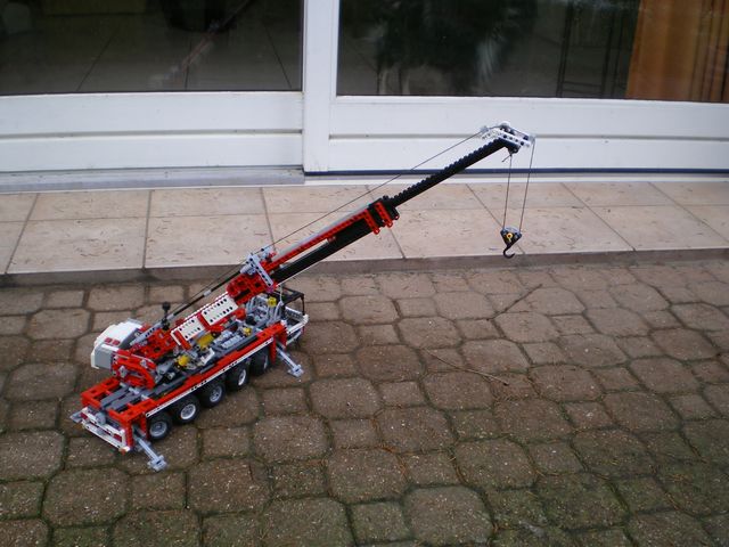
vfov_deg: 37.7
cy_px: 274
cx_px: 364
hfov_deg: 49.0
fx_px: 800
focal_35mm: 38
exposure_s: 1/60
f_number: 3.1
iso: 64
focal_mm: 6.3
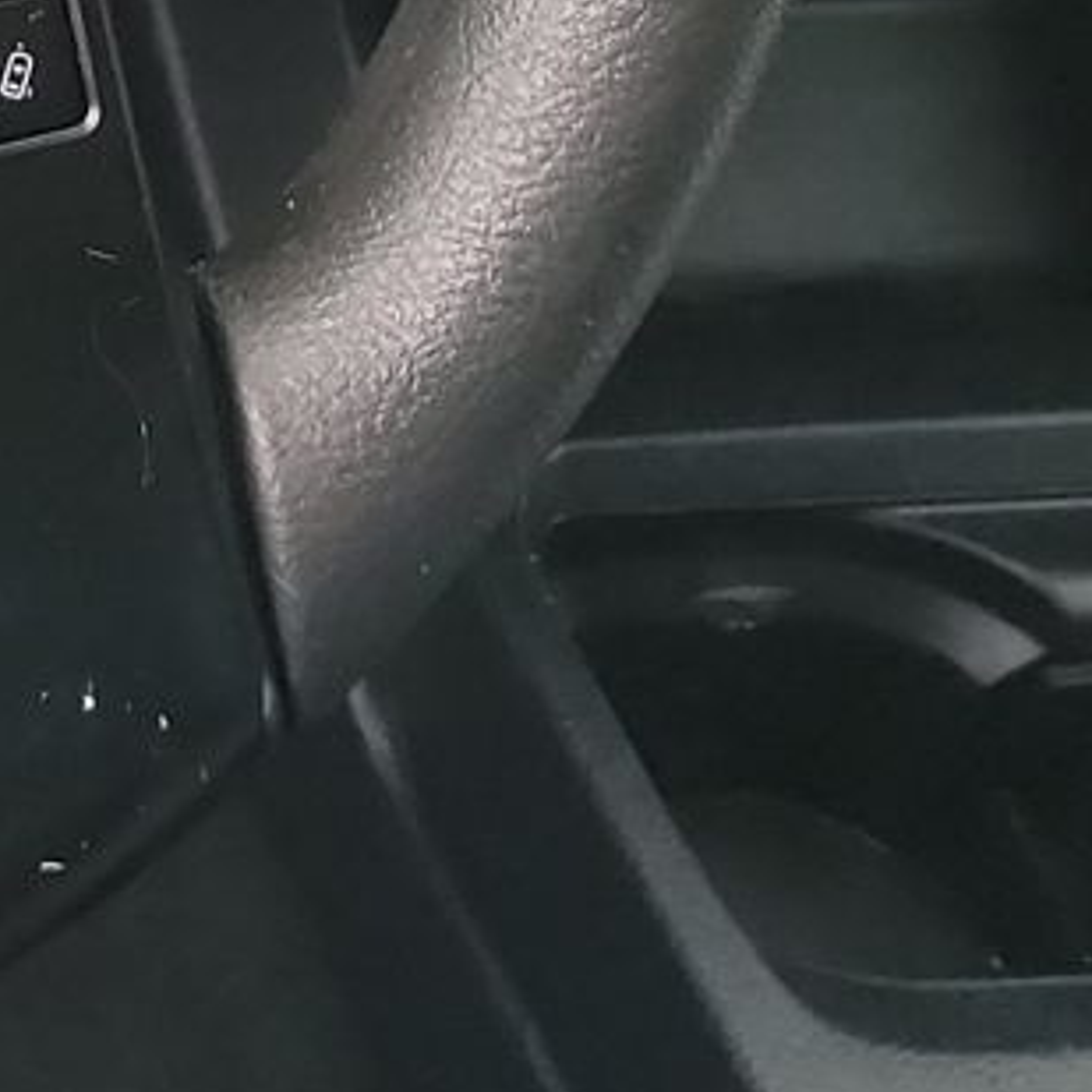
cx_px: -1194
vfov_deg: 14.4
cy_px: -721
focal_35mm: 110
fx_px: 3926
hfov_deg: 13.3
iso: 814
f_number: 1.8
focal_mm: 6.7
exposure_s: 1/59
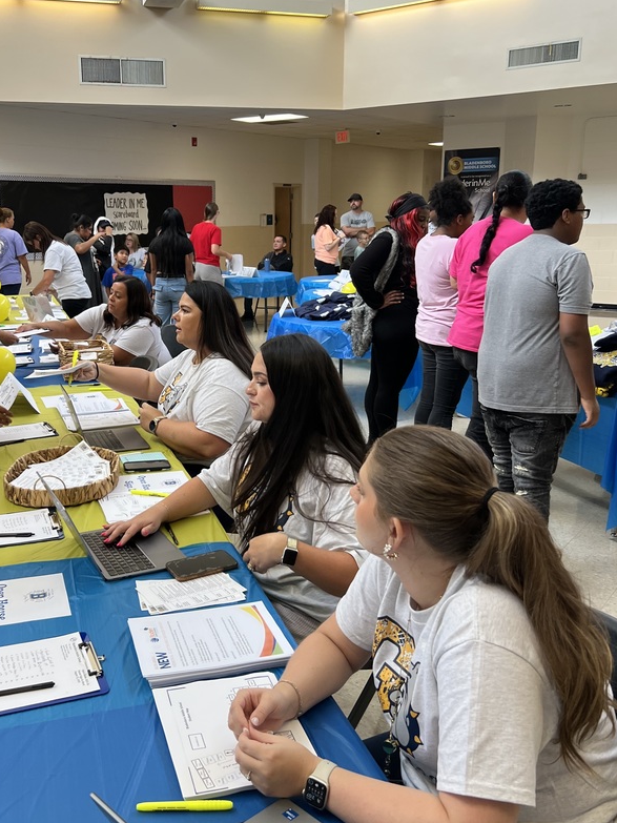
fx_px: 808
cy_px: 403
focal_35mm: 34
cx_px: 232
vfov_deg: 54.0
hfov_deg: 41.5
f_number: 1.5
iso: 100
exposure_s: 1/120
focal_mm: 5.7
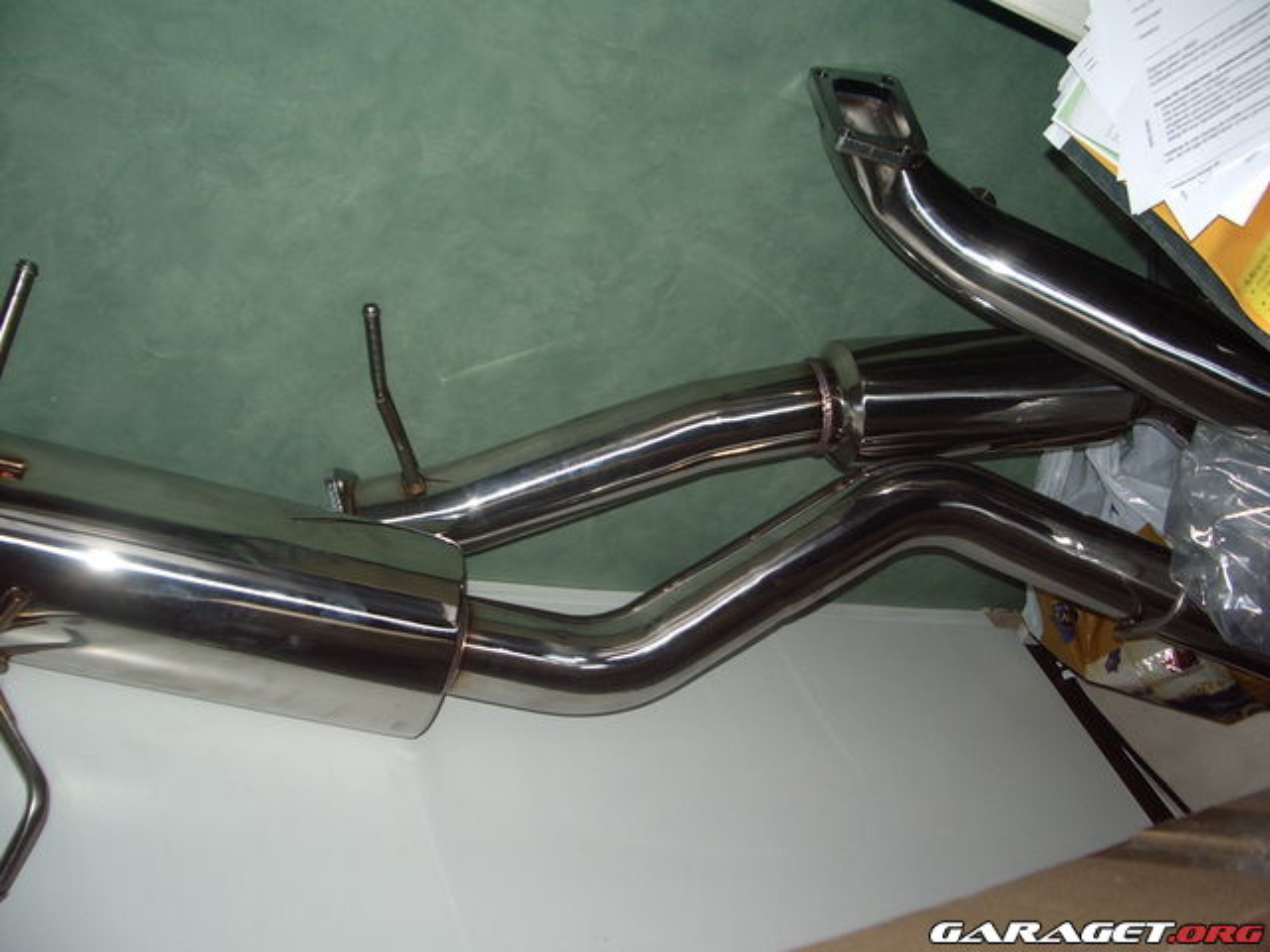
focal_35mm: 35
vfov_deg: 40.7
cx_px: 635
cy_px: 476
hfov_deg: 52.6
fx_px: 1284
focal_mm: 5.8
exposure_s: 1/40
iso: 100
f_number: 2.6
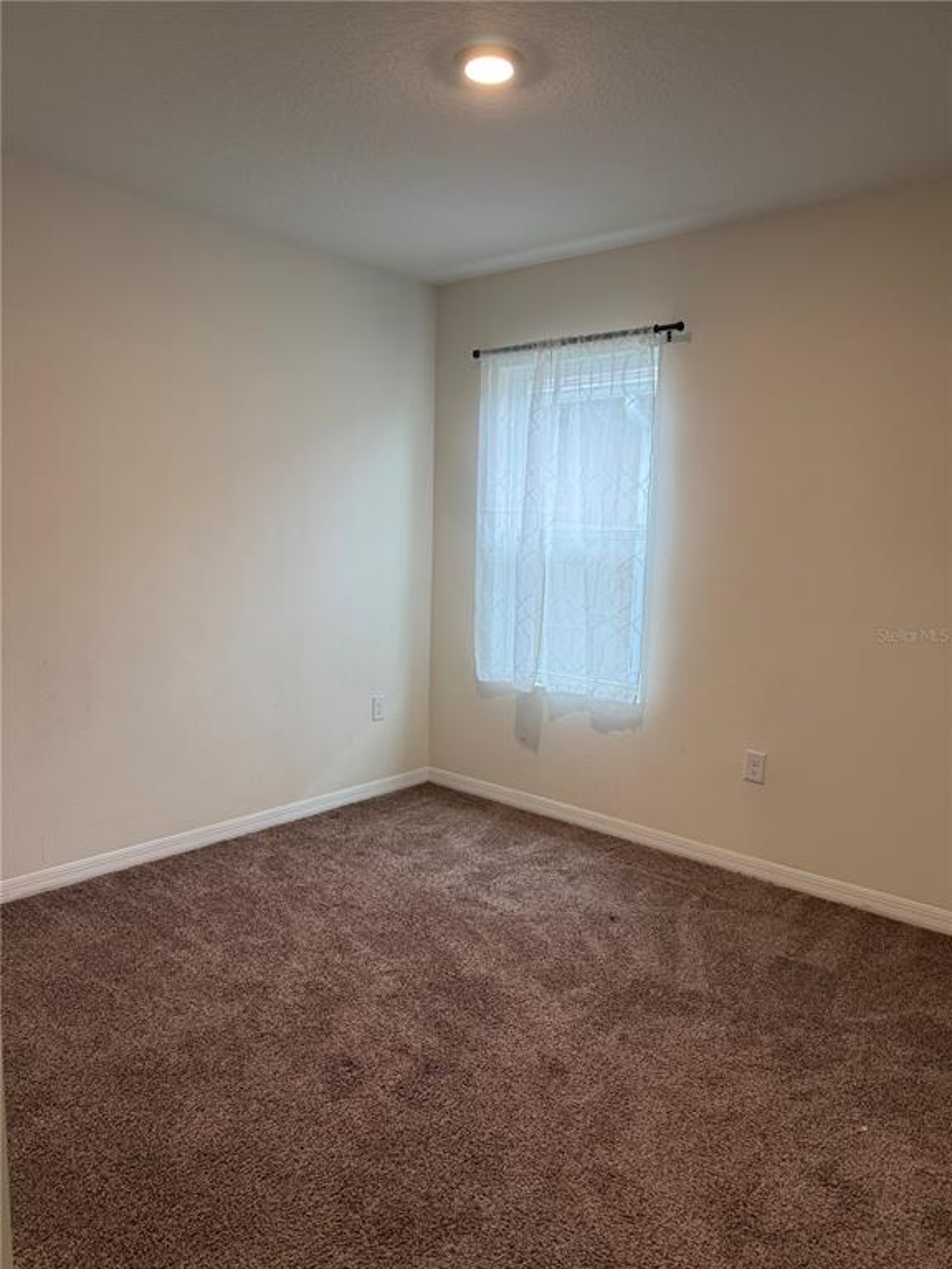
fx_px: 880
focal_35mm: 24
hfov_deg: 56.8
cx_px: 476
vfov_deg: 71.6
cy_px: 634
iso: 125
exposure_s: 1/60
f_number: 1.78
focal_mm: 6.76
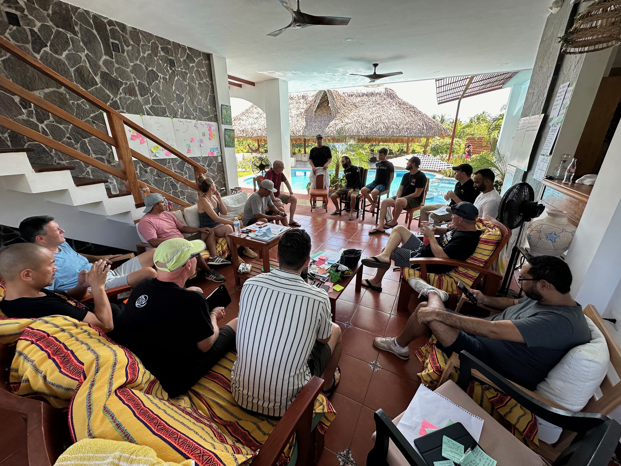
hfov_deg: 102.1
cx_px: 310
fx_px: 251
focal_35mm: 14
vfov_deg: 85.7
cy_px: 233
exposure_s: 1/102
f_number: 2.2
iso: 40
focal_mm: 2.22
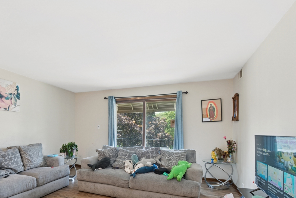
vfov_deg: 63.9
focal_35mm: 19
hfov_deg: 85.7
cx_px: 117
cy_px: 120
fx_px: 156
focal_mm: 10
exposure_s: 1/60
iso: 250
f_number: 7.1
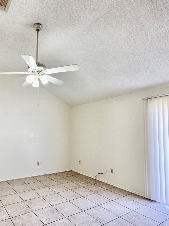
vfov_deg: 76.2
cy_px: 124
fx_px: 143
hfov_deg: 57.5
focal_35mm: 22
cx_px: 39
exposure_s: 1/120
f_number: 2.2
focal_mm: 2.22
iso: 160
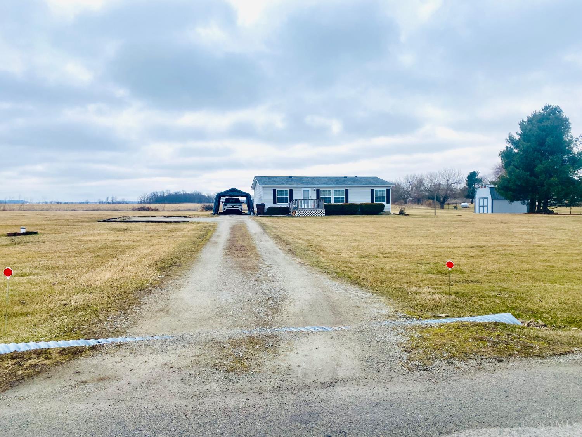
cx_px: 291
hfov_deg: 67.3
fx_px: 437
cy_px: 218
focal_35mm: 26
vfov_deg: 53.1
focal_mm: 4.25
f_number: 1.8
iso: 32
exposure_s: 1/2358
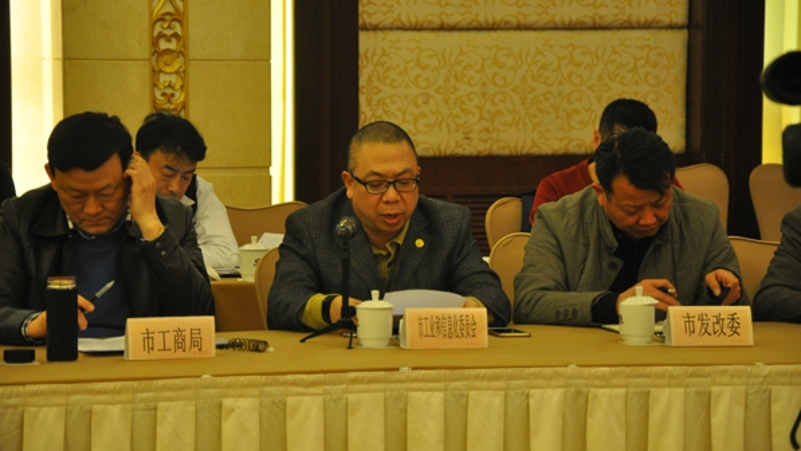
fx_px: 3516
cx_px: 400
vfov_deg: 7.3
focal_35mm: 166
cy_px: 204
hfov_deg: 13.0
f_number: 5.6
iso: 1000
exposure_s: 1/30
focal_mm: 105
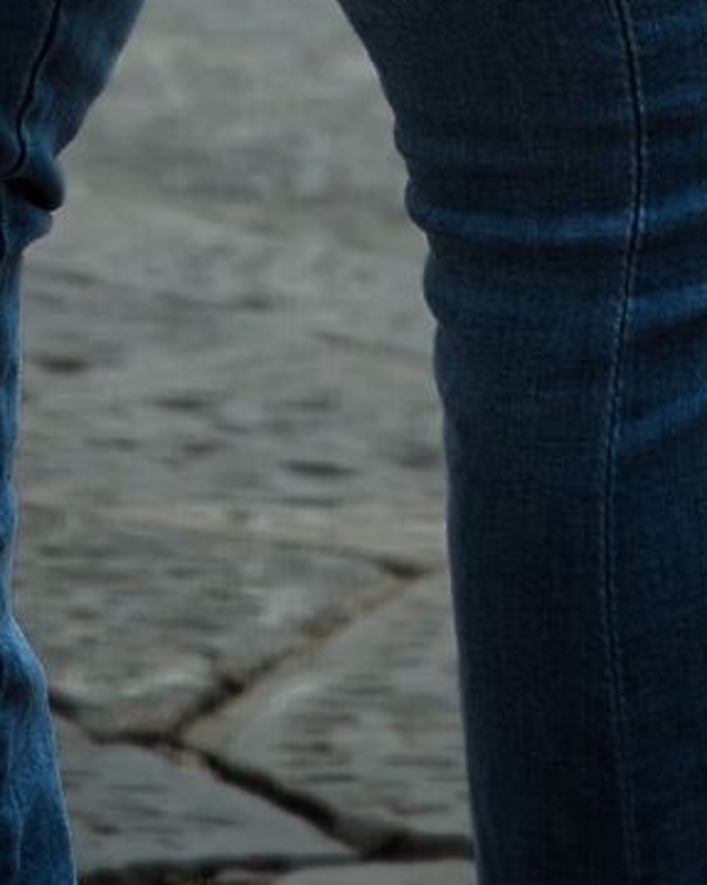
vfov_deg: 4.2
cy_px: -1911
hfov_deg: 3.5
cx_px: 499
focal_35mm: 439
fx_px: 11487
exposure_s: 1/200
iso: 125
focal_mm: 70
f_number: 4
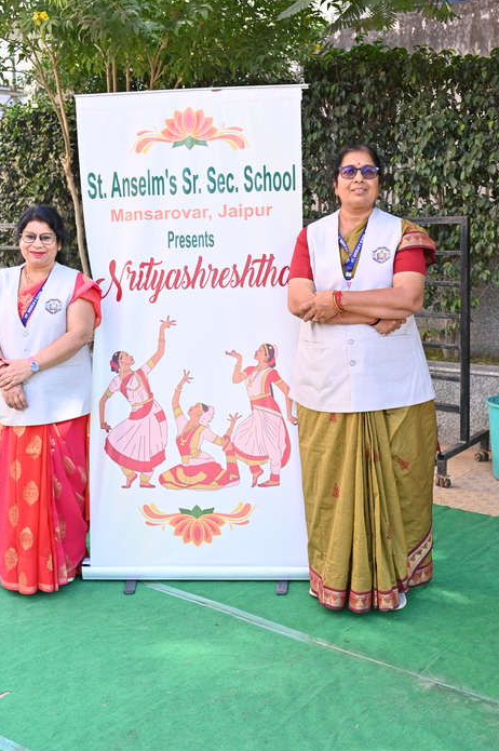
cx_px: 230
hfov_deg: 31.8
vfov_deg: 46.4
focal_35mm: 42
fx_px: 875
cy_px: 340
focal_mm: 38
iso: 400
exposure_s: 1/160
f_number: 5.6
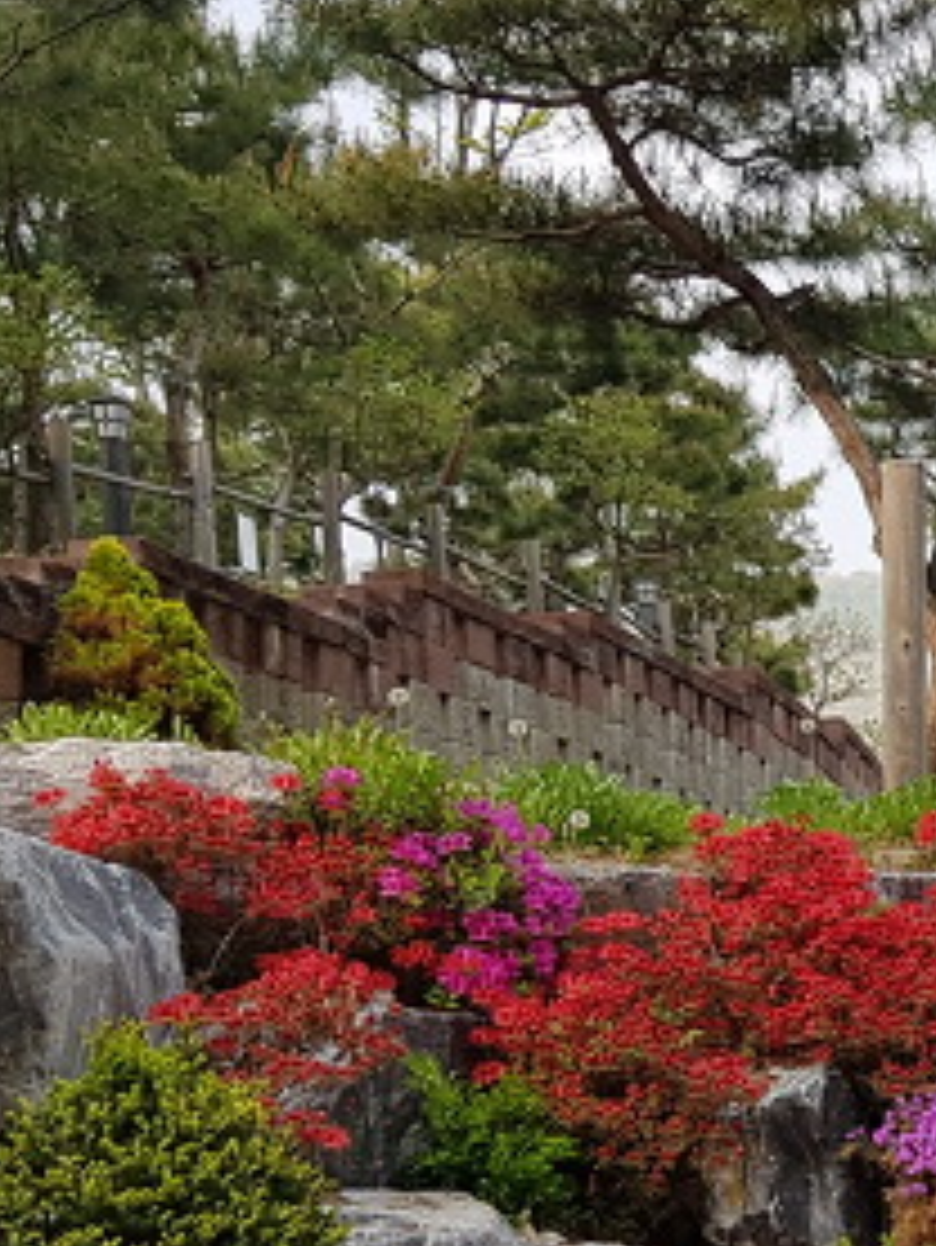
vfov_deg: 20.2
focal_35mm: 96
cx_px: 1624
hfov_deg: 13.9
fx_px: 3458
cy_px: 1026
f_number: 1.7
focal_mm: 4.3
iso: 40
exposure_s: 1/838
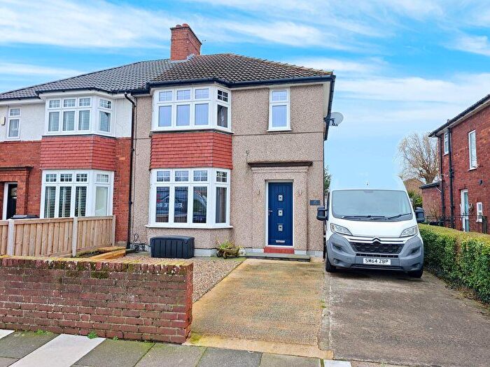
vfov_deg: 58.9
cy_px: 184
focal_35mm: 23
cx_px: 245
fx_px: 326
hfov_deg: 73.9
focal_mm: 8.72
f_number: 2
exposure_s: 1/100
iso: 64
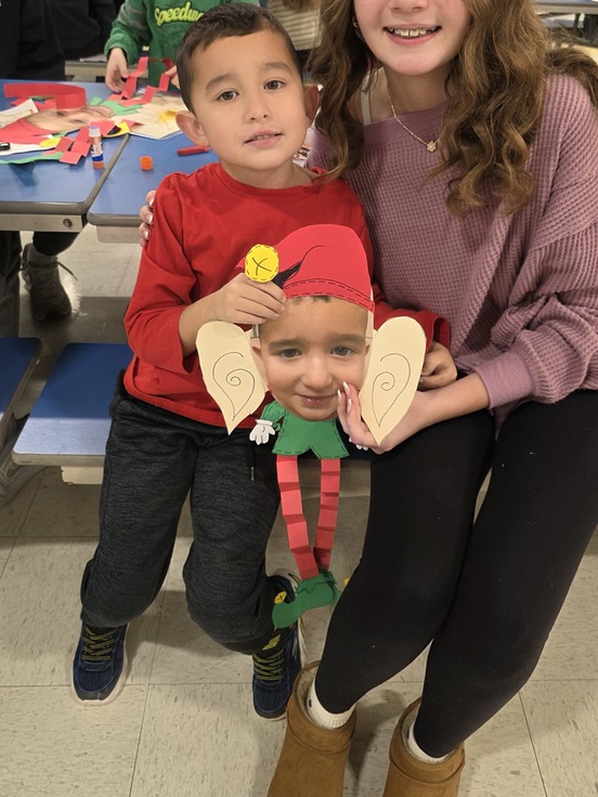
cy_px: 288
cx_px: 339
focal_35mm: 32
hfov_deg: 44.1
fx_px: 737
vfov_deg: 56.0
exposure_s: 1/120
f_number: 1.7
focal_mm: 6.3
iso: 200
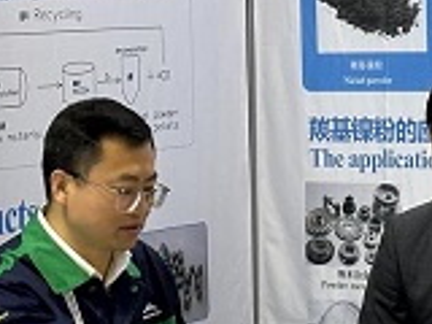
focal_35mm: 195
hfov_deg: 10.1
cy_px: -9
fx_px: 2434
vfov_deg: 7.6
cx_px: 448
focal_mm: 6.86
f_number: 1.78
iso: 80
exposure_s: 1/50
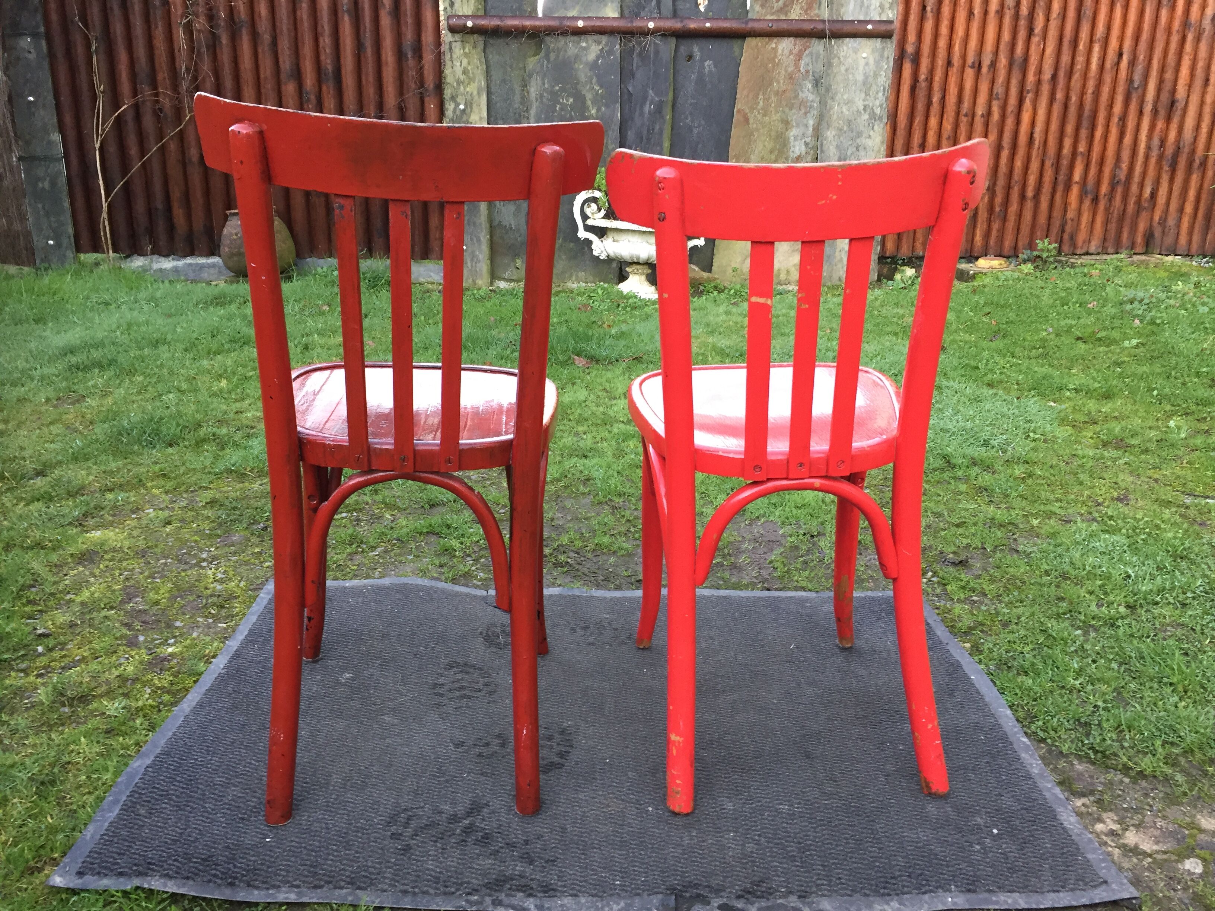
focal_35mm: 29
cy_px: 456
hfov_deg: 61.7
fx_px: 1018
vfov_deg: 48.2
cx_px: 608
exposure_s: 1/33
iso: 125
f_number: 2.2
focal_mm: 4.15
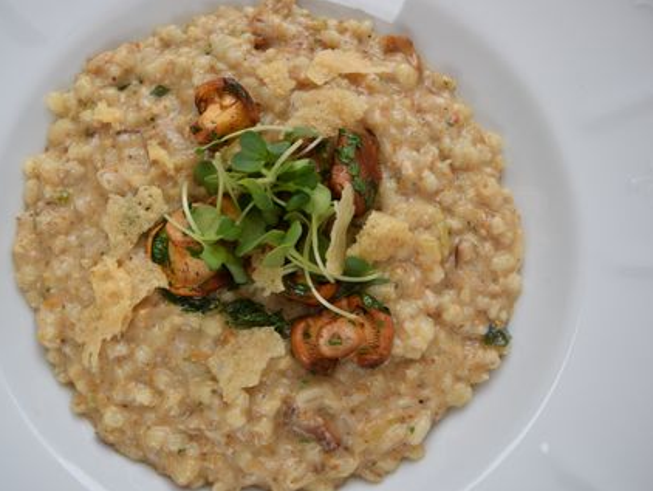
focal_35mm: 40
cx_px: 297
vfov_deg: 36.0
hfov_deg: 46.7
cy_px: 250
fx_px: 755
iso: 400
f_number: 7.1
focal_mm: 24
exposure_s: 1/200
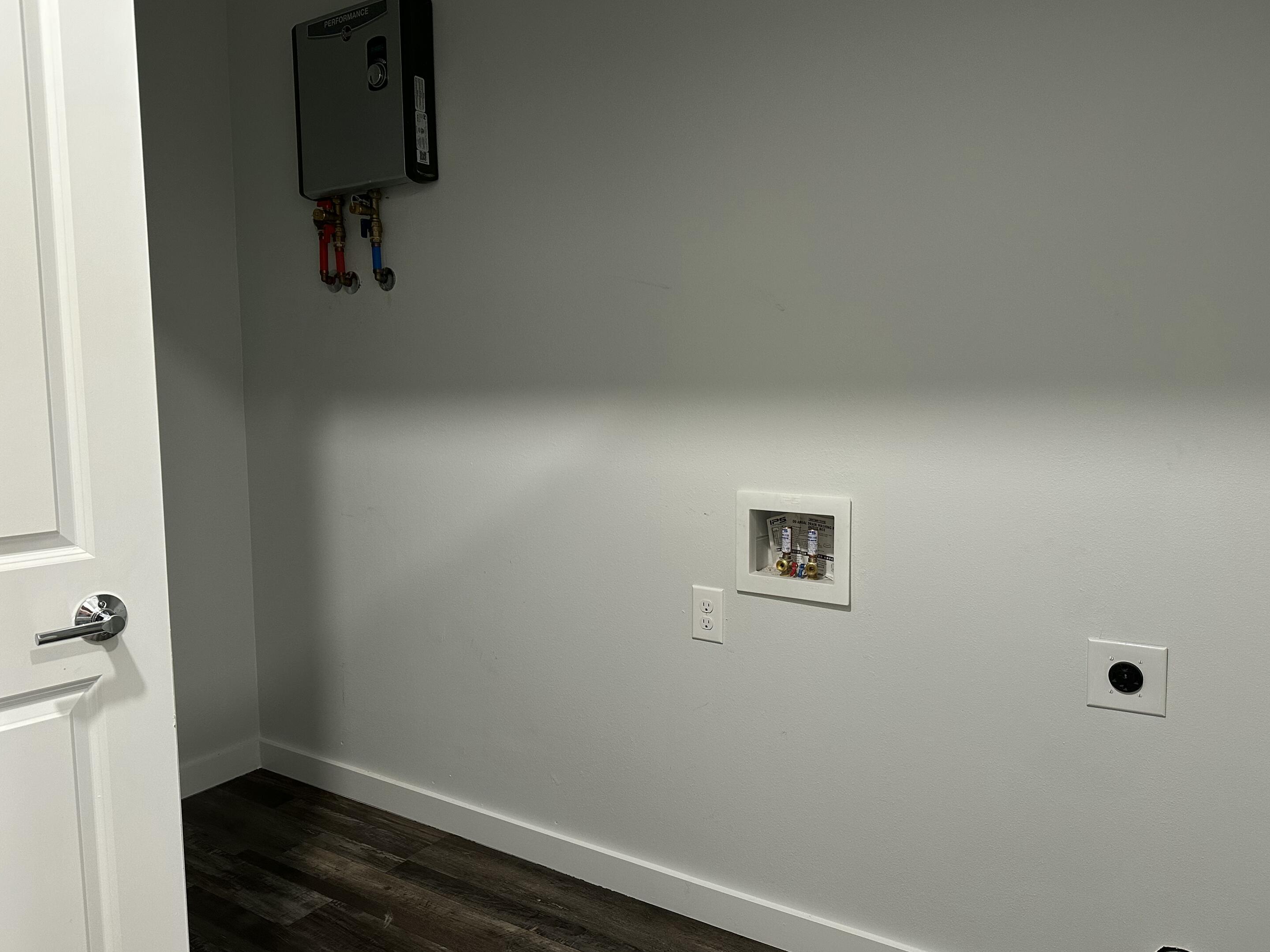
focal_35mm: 25
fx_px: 917
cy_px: 466
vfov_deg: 54.9
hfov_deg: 69.4
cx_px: 651
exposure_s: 1/60
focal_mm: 6.86
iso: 250
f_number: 1.78
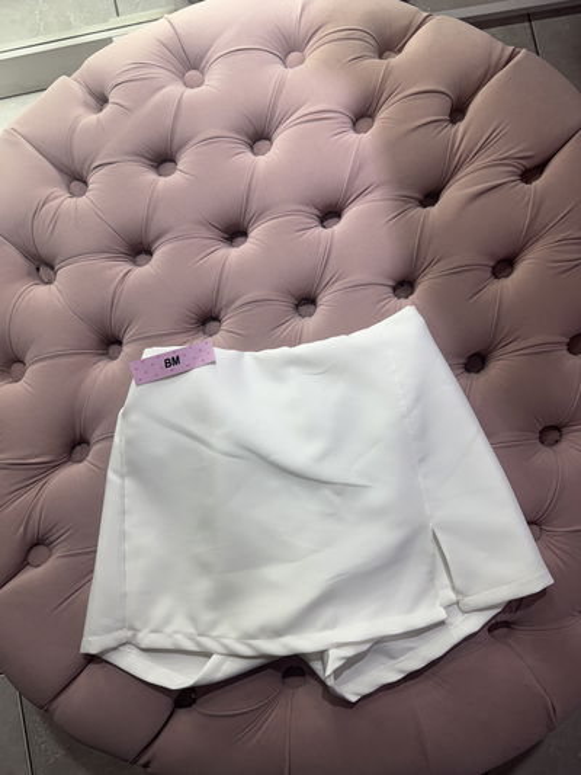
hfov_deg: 56.8
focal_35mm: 24
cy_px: 388
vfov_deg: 71.6
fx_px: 537
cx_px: 290
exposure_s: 1/140
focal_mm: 6.76
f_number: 1.78
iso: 64
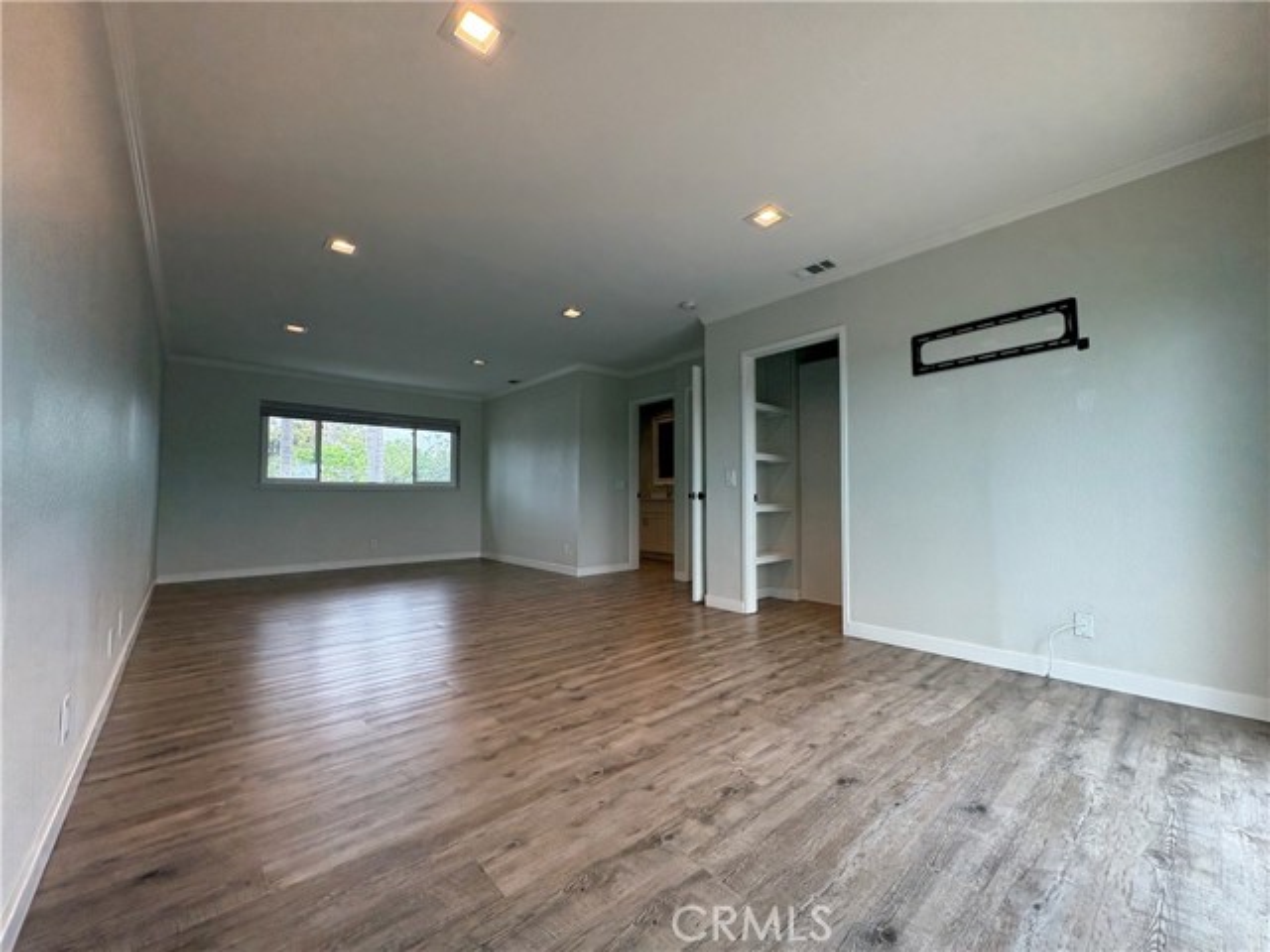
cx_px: 635
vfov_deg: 85.7
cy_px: 476
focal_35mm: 14
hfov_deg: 102.1
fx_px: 514
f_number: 2.2
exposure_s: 1/141
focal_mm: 2.22
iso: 125
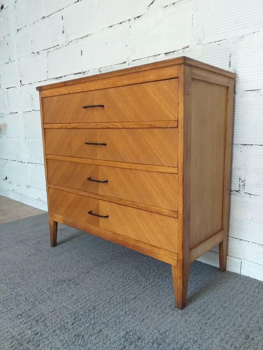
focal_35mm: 26
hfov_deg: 53.1
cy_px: 175
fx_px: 263
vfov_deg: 67.3
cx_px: 132
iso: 200
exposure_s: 1/33
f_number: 1.9
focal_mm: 3.6
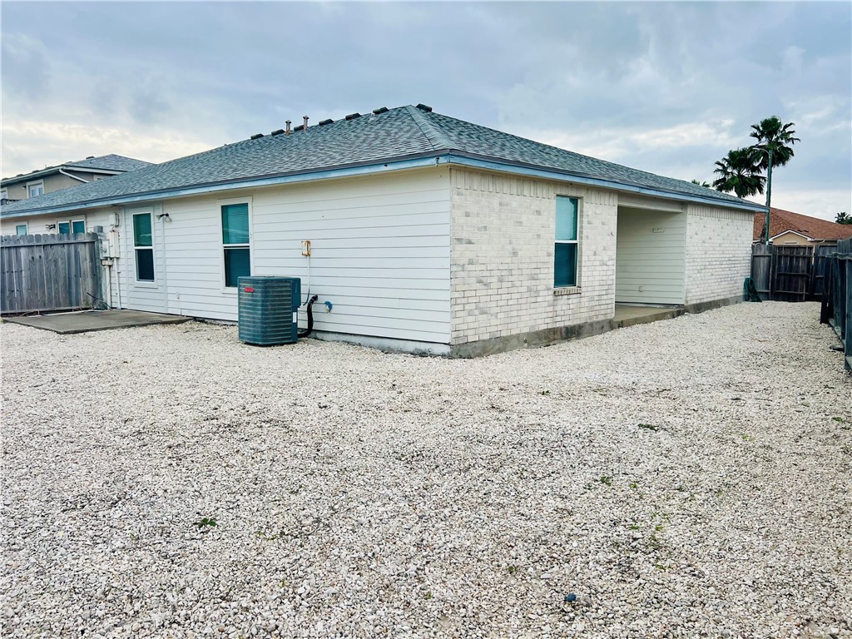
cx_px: 426
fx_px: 640
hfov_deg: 67.3
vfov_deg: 53.1
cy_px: 320
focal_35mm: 26
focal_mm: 5.7
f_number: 1.5
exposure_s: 1/1779
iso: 50
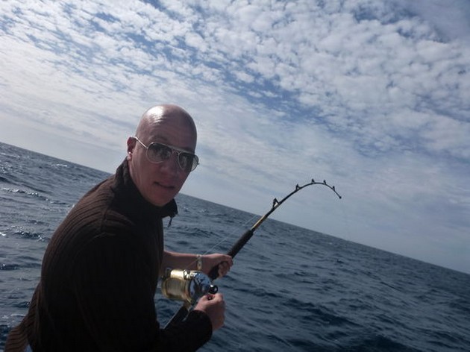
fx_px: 380
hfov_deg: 63.5
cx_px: 235
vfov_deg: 49.7
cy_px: 176
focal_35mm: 28
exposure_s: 1/320
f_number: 10
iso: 160
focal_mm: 4.9
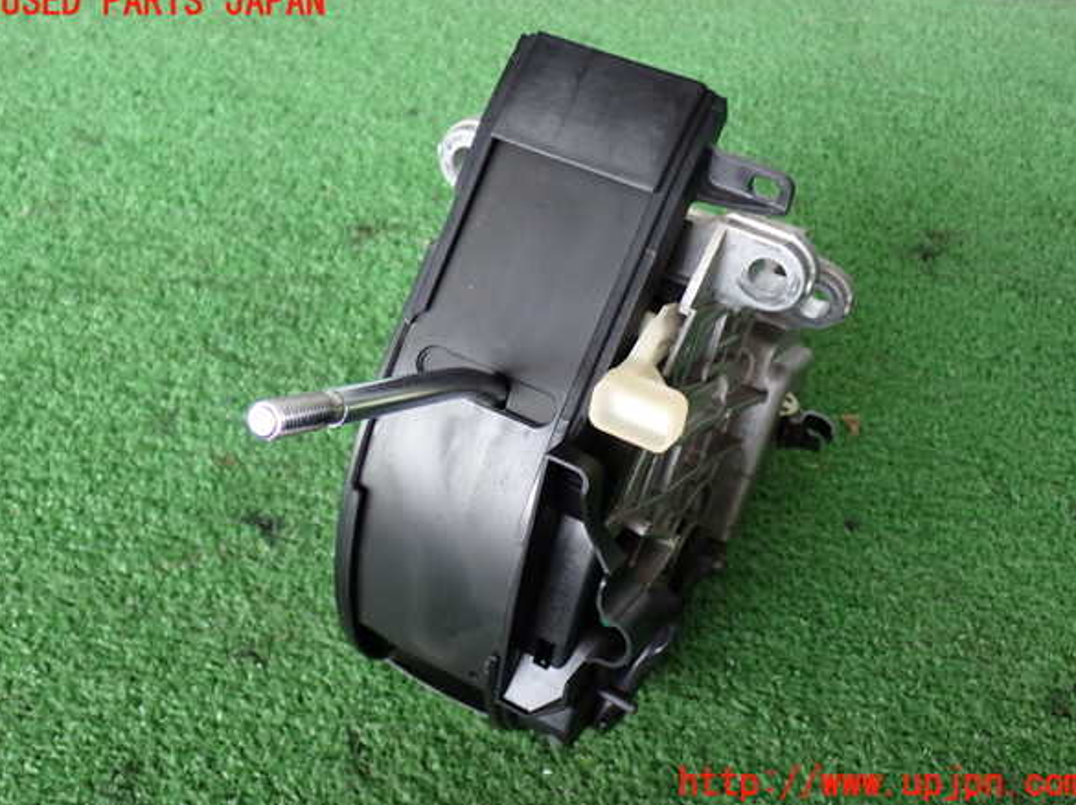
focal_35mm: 39
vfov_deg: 36.8
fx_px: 1212
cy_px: 393
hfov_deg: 47.9
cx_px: 543
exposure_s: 1/50
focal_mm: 6.83
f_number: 2.7
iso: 200
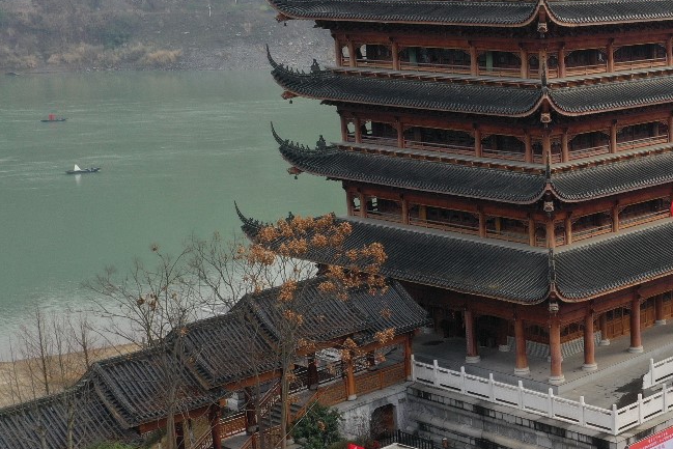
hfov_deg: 26.4
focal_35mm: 69
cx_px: 779
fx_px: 1290
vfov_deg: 19.7
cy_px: 225
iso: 100
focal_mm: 10.26
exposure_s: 1/160
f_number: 5.6
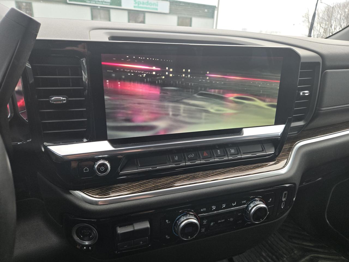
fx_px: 232
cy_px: 131
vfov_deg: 58.9
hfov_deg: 73.9
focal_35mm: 23
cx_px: 174
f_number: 1.8
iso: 64
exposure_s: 1/180
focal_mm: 5.4
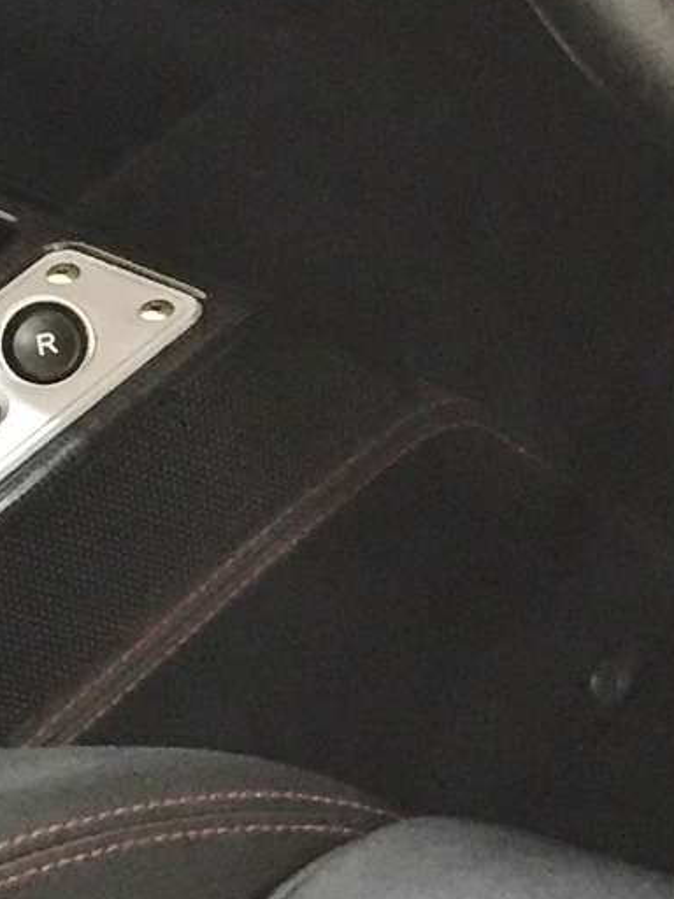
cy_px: 183
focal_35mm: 151
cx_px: 793
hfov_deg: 9.7
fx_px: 3920
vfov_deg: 13.0
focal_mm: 4.15
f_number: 2.2
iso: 250
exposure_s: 1/17
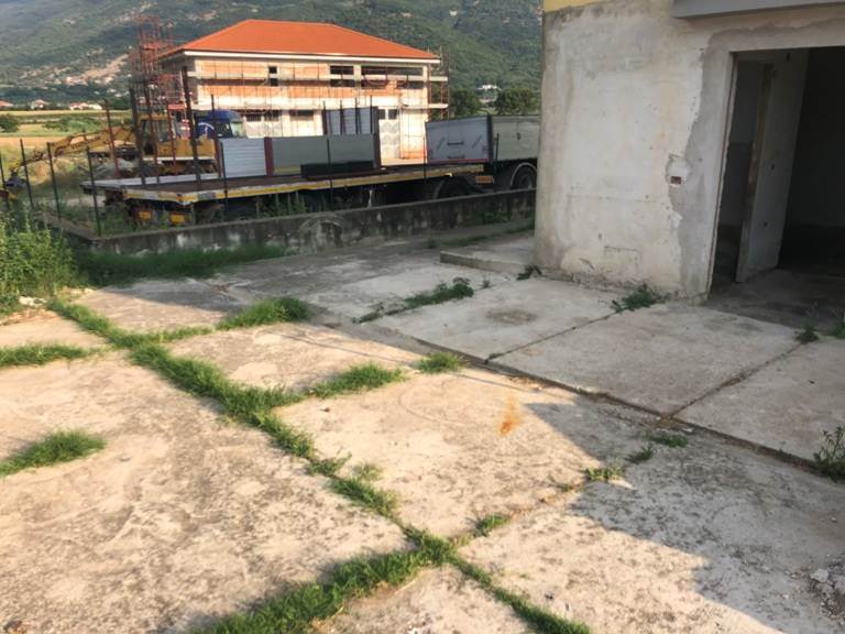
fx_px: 683
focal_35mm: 28
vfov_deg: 49.7
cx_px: 422
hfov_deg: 63.4
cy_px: 317
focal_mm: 4
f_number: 1.8
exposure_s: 1/1021
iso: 20
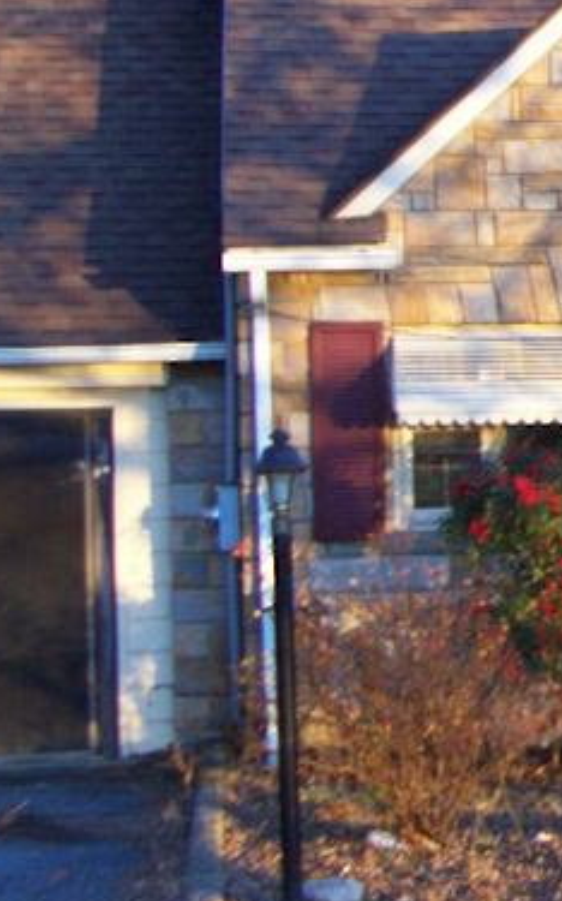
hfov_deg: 10.2
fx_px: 2871
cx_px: 1160
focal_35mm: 117
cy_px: 168
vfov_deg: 17.7
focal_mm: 5.6
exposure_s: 1/78.3
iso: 80
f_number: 2.7
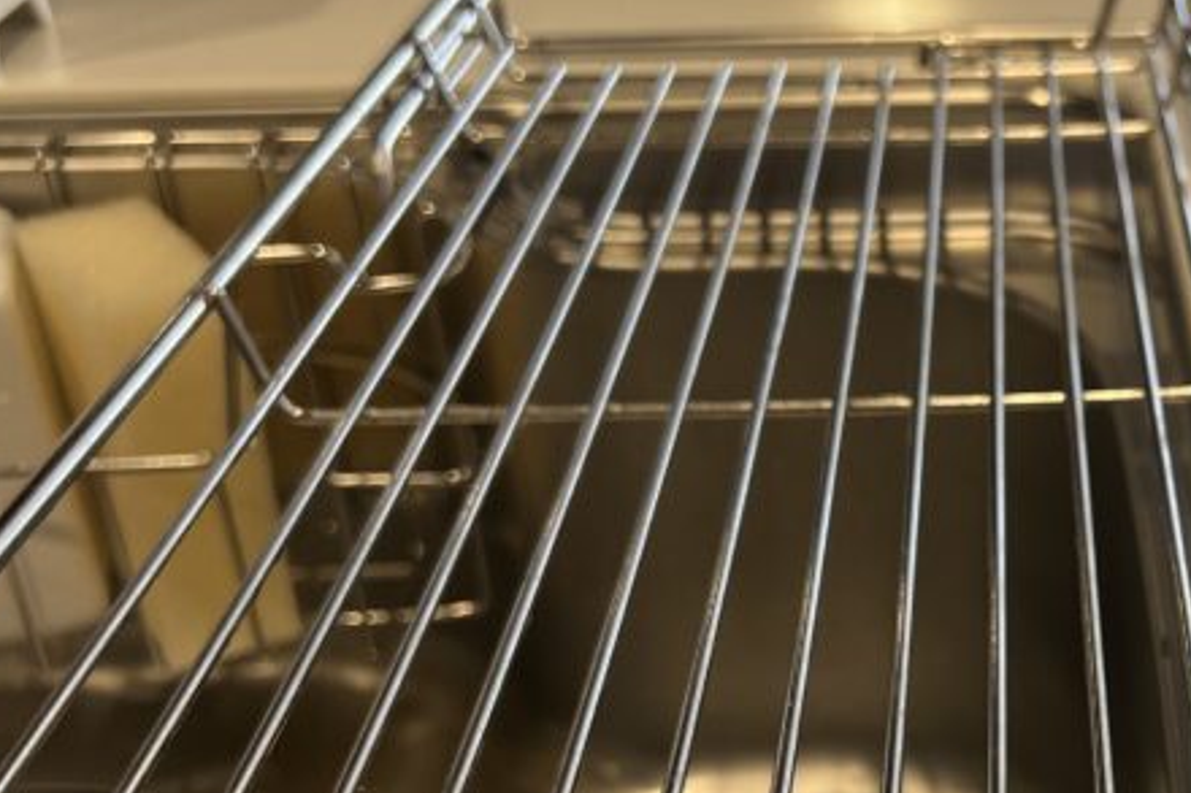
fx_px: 2083
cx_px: 1177
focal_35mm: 63
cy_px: 576
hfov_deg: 29.8
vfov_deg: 21.4
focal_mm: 5.7
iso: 40
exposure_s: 1/121
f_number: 1.5
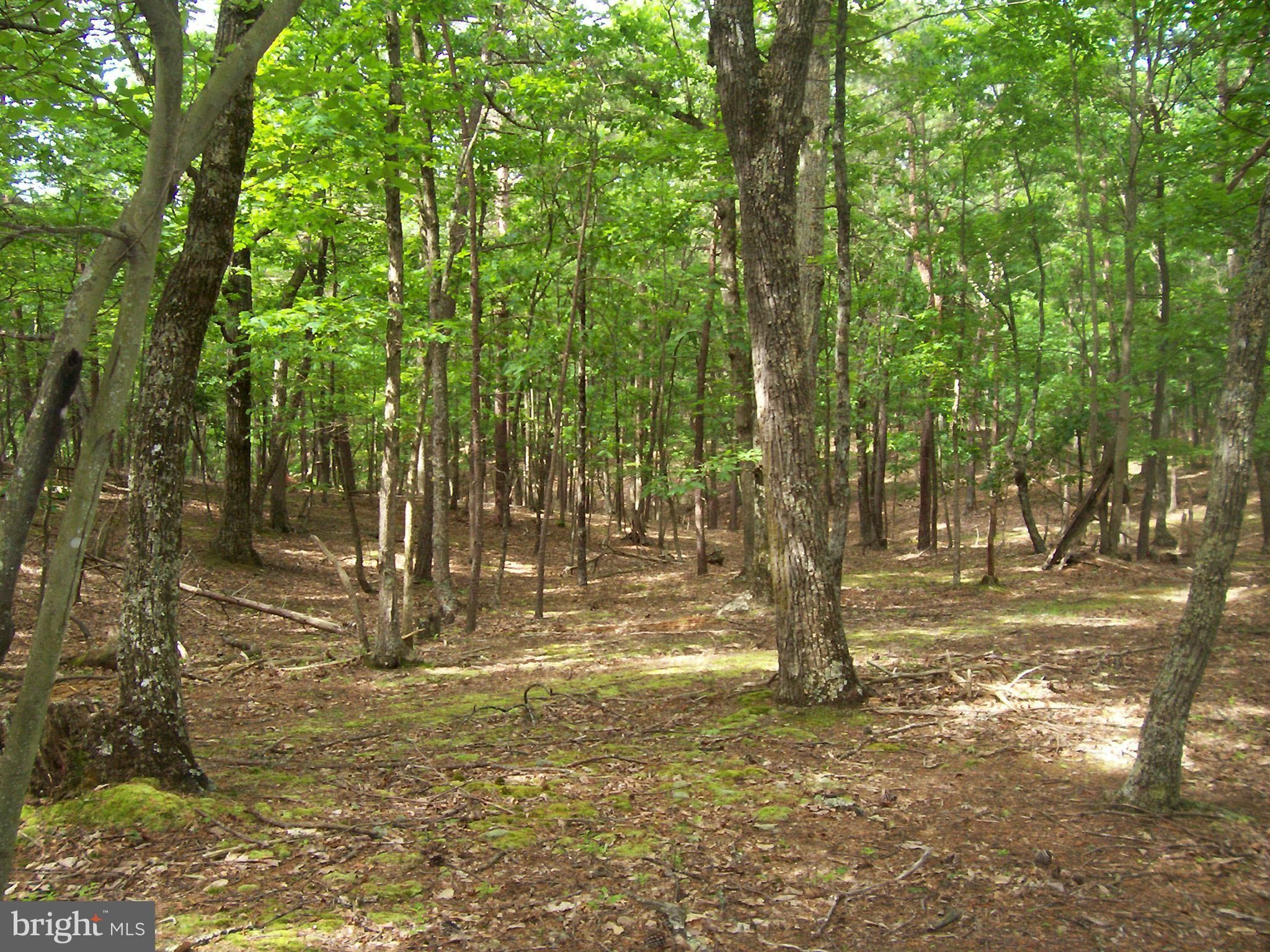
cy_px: 476
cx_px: 635
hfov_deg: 54.0
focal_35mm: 34
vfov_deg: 41.8
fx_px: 1247
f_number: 2.7
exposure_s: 1/112
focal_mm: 5.6
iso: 140
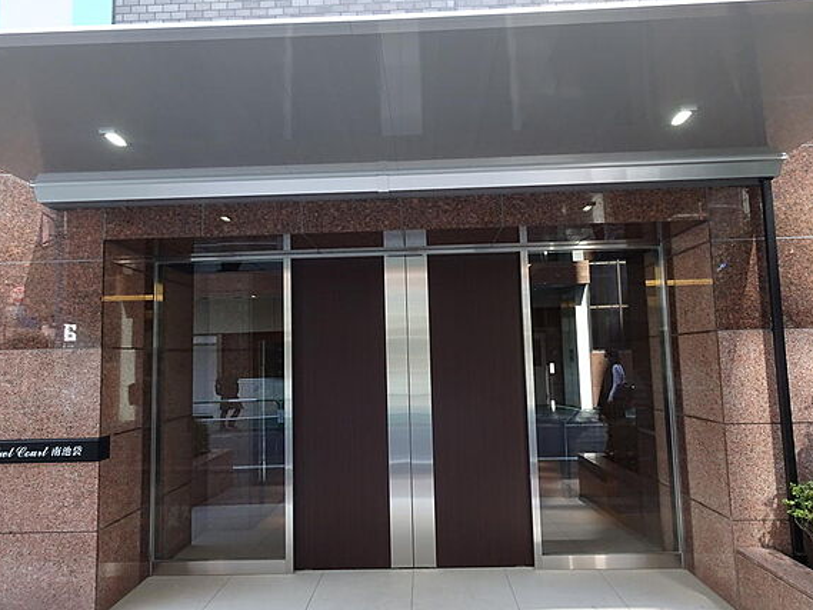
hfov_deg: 65.3
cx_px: 397
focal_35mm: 27
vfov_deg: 51.4
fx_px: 634
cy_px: 290
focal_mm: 4.1
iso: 500
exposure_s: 1/250
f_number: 3.5
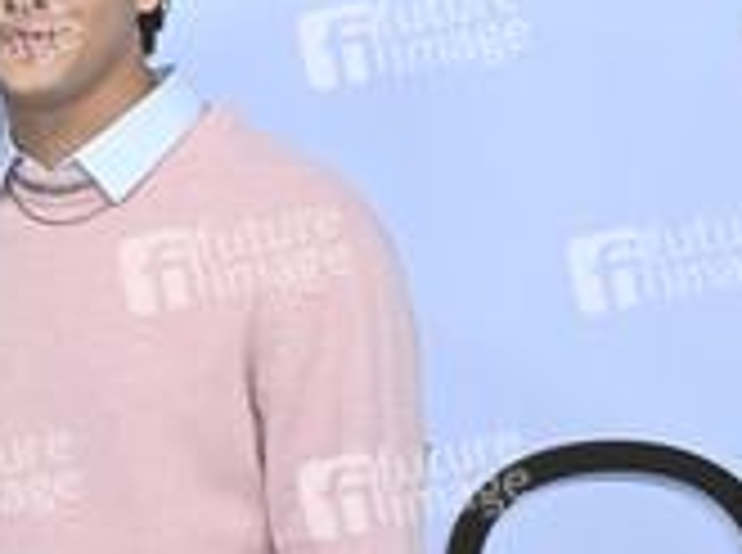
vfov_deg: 11.4
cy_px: 374
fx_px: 2759
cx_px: -155
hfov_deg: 14.8
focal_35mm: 129
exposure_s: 1/320
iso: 1600
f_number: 6.3
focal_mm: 49
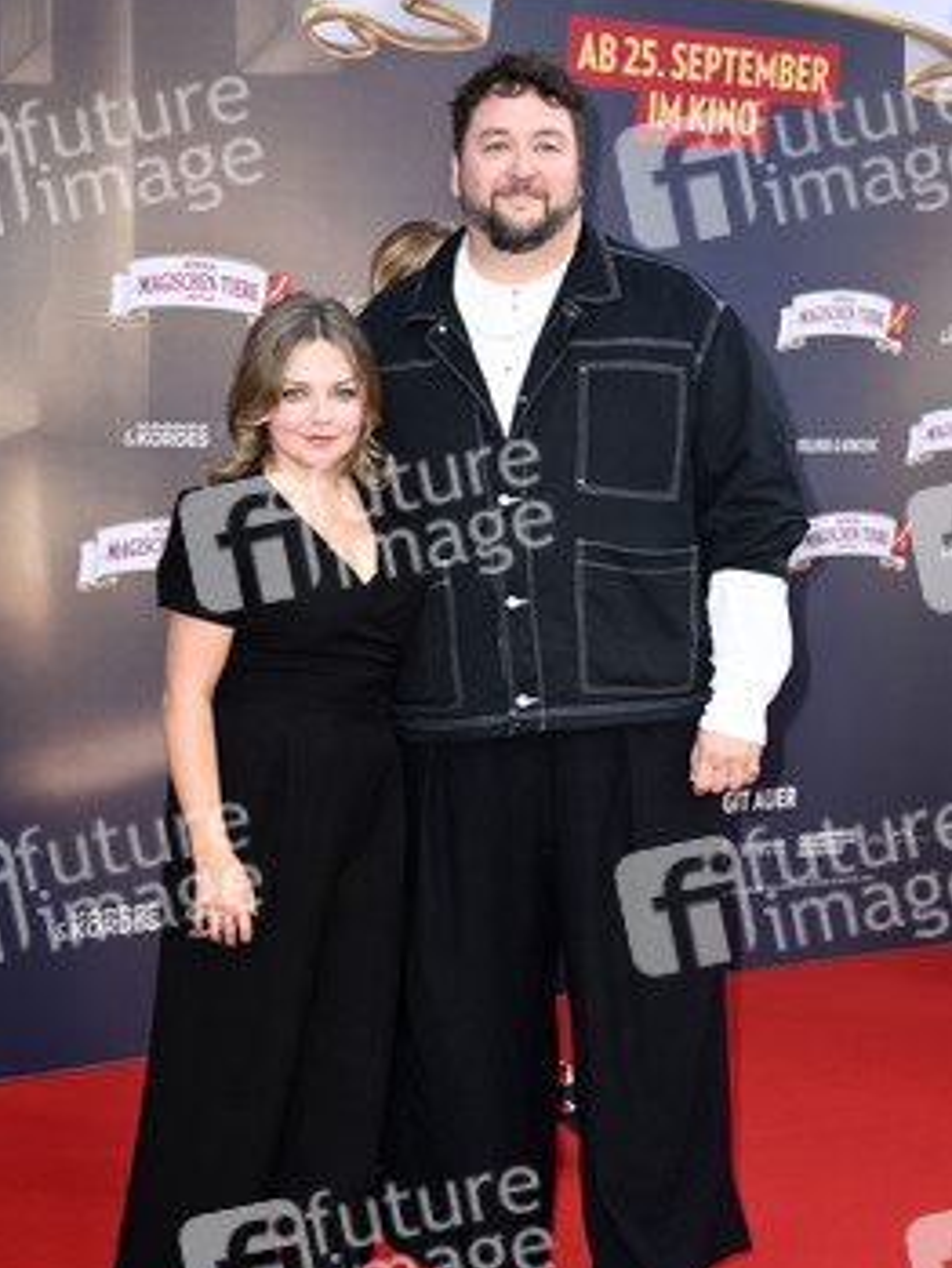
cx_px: 472
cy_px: 708
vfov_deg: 25.3
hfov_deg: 19.1
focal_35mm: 77
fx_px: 2822
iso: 640
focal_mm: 70
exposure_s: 1/250
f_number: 5.6
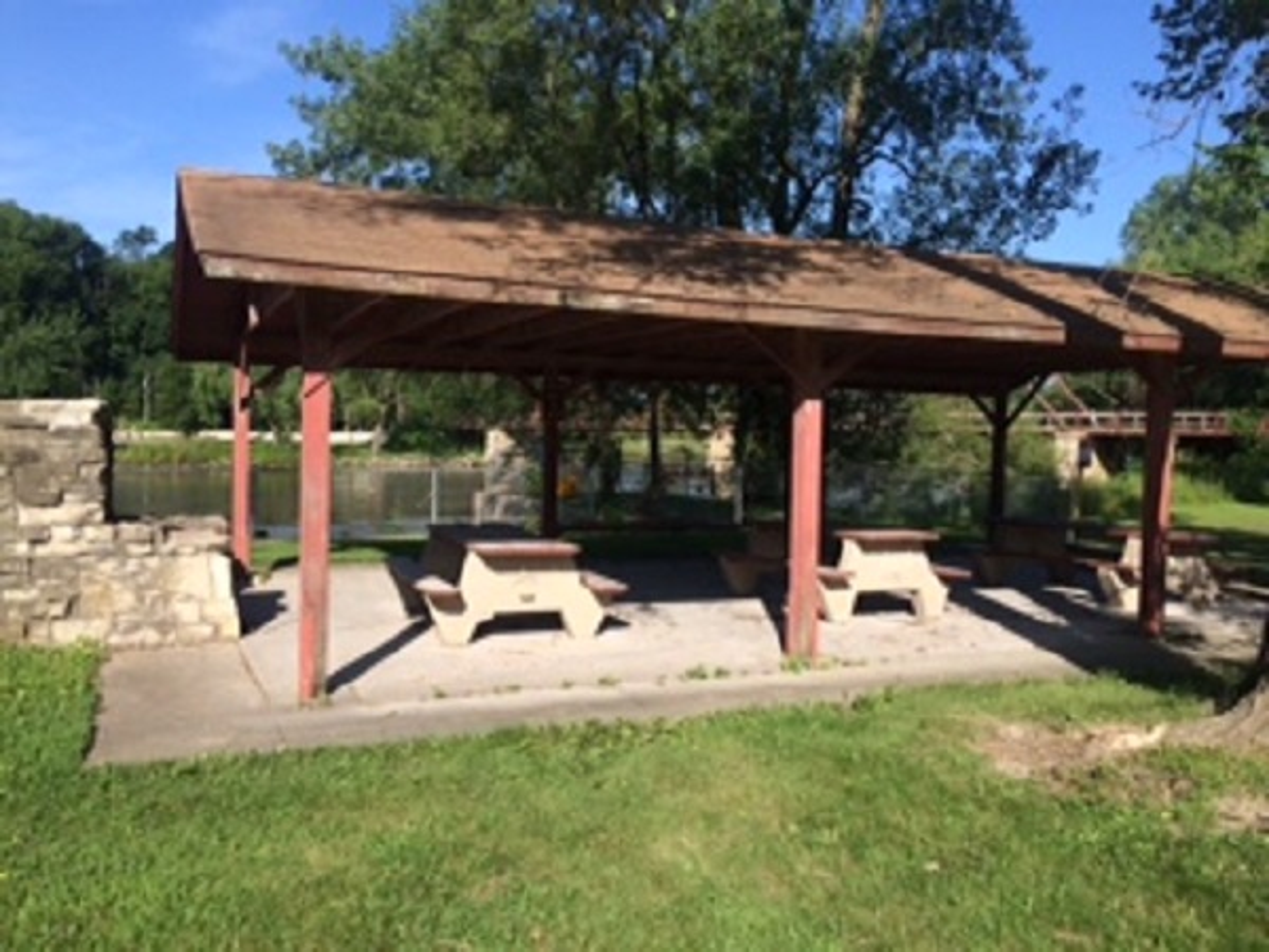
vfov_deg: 48.2
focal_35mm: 29
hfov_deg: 61.7
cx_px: 634
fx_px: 1063
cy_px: 476
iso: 32
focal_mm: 4.15
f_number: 2.2
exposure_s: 1/1580
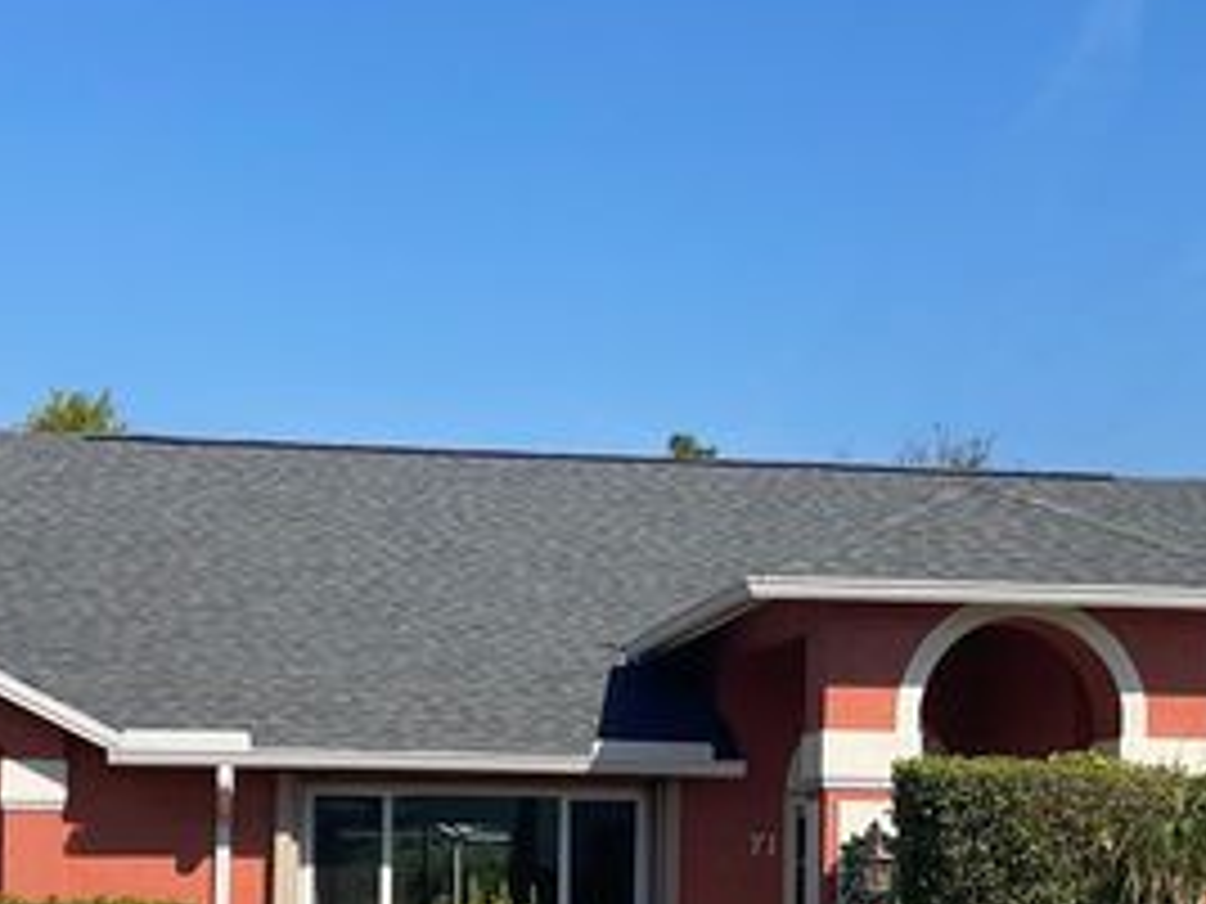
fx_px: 3379
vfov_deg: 15.1
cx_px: 720
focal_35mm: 97
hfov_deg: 20.2
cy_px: 798
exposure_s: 1/1916
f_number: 2
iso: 20
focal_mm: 6
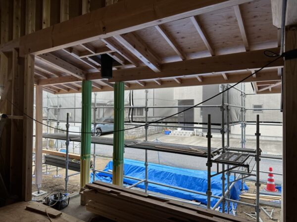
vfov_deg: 56.8
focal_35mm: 24
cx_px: 148
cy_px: 111
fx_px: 206
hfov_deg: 71.6
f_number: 1.78
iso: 80
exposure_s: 1/387
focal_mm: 6.86
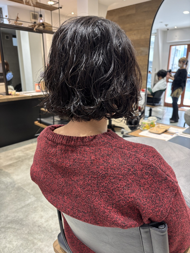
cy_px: 126
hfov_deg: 53.1
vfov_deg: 67.3
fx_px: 190
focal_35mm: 26
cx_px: 95
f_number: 1.6
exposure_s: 1/50
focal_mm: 5.96
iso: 100
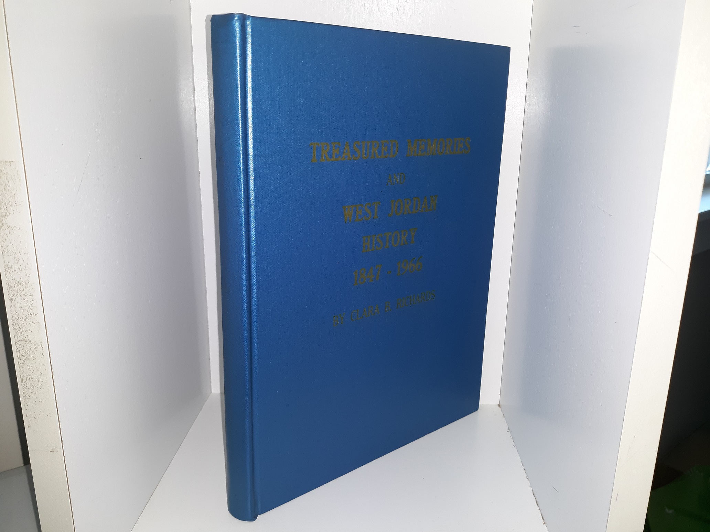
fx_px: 574
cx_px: 355
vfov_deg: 49.7
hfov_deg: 63.4
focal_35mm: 28
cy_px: 266
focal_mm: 3.7
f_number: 1.7
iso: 64
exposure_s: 1/120
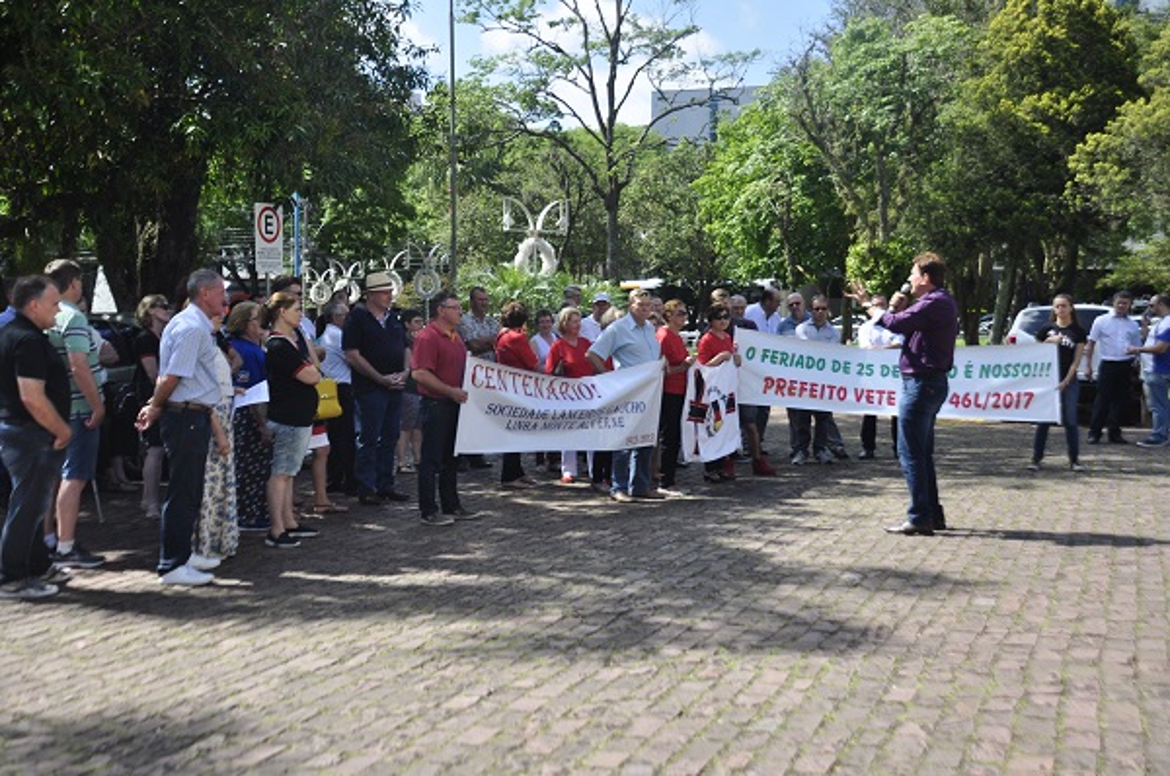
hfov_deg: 46.5
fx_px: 1363
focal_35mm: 42
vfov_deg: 31.8
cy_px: 388
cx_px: 585
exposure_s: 1/800
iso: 200
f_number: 4
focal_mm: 28
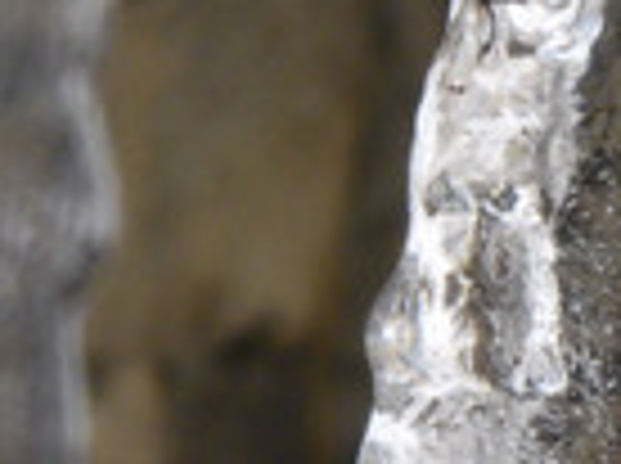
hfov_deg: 4.2
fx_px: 8310
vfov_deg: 3.2
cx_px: 1012
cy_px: 696
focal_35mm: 464
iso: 400
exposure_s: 1/100
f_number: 5.9
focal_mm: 22.8
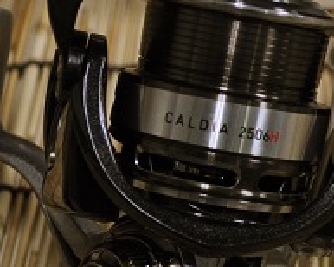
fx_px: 1669
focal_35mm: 169
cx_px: 267
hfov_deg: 11.4
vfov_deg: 9.1
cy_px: 94
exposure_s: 1/60
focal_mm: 36
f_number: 5
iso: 720
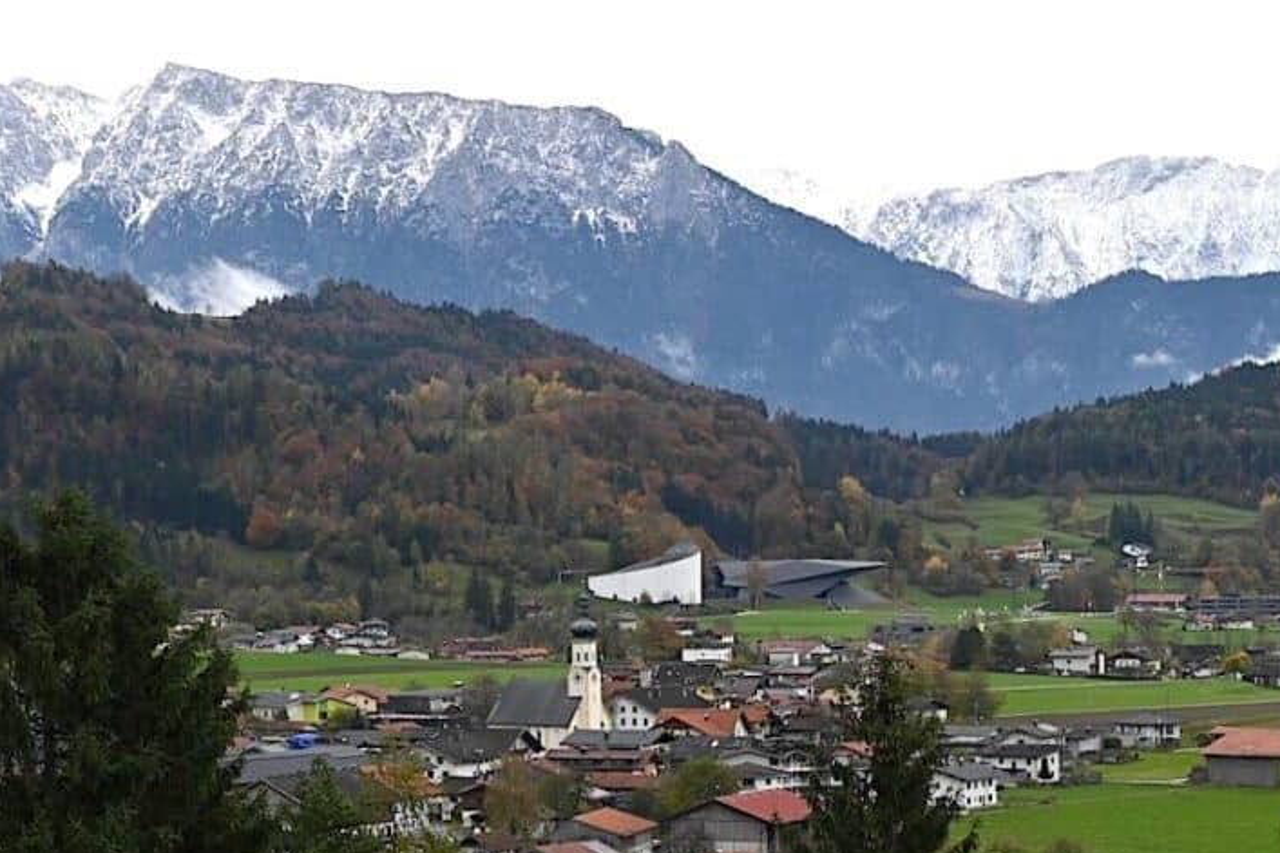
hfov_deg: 24.2
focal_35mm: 84
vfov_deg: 16.2
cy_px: 511
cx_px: 748
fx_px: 2986
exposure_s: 1/250
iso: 125
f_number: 5.6
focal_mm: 58
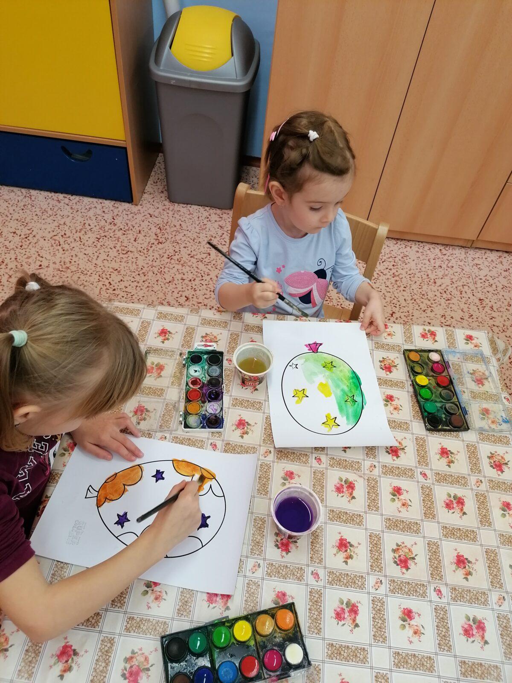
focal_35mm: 27
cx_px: 256
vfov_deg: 65.3
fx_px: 532
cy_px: 342
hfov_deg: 51.4
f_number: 1.8
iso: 100
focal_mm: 4.75
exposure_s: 1/50
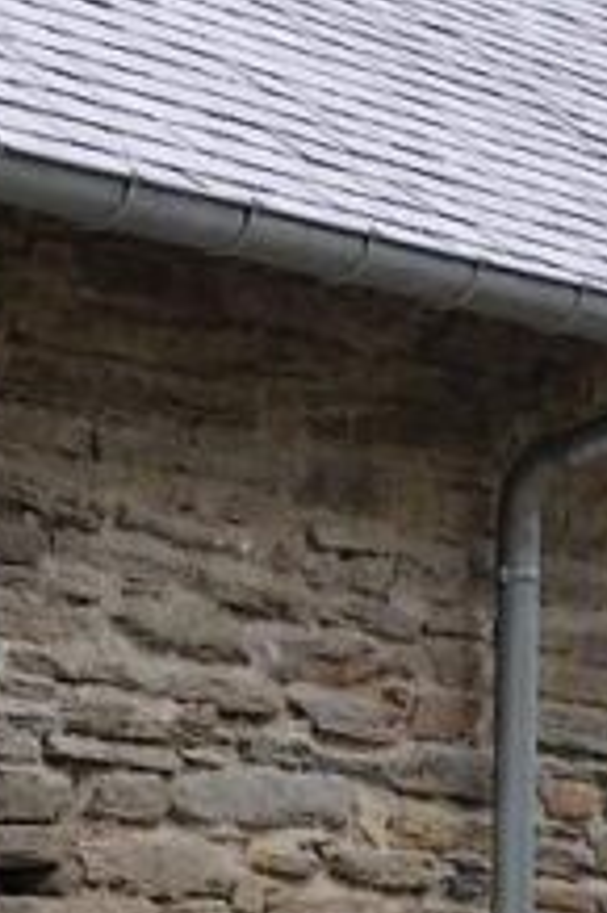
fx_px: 6181
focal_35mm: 244
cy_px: 1047
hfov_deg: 5.6
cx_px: 272
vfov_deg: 8.4
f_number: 2.8
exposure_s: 1/500
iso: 200
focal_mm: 25
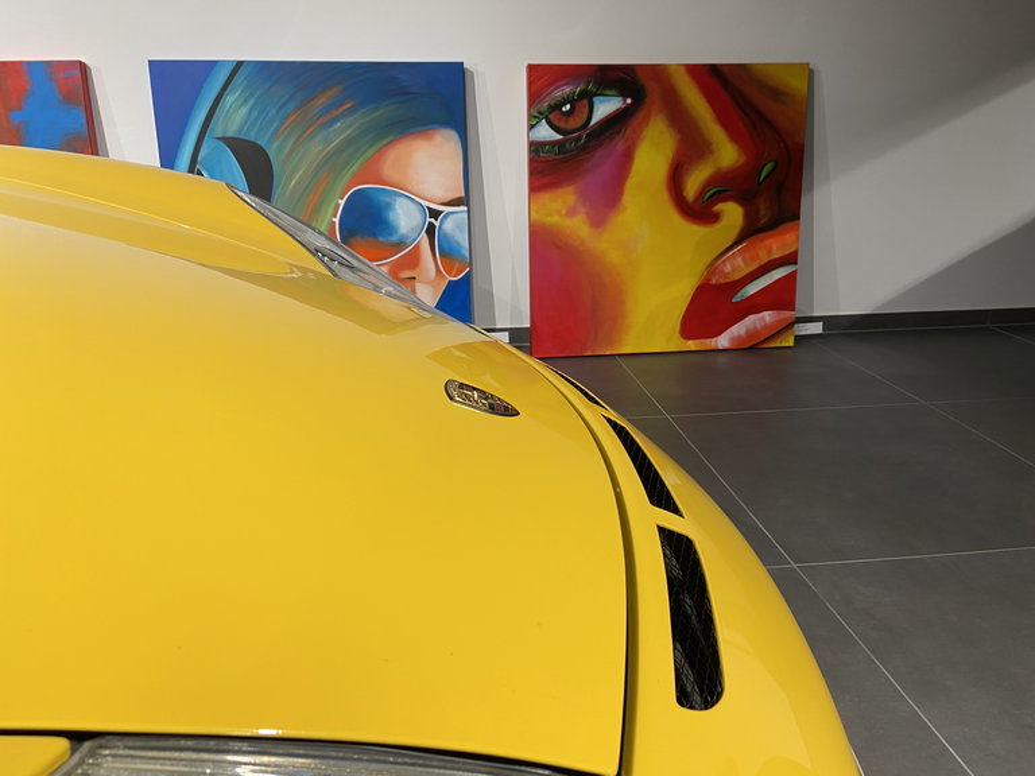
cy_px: 388
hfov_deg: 67.3
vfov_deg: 53.1
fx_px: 777
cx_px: 518
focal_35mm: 26
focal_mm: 4.25
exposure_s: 1/50
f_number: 1.8
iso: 64
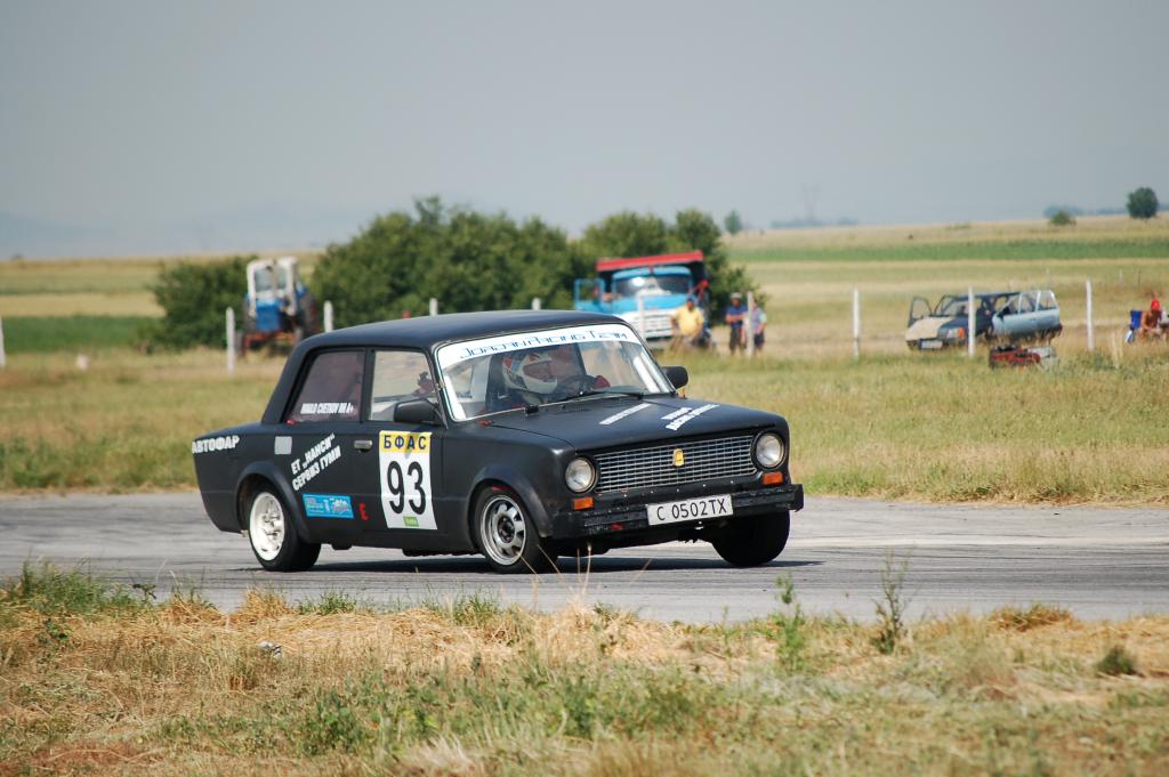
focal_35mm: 300
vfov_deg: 4.6
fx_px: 9734
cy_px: 388
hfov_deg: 6.9
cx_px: 584
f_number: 5.6
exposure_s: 1/1000
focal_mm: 200
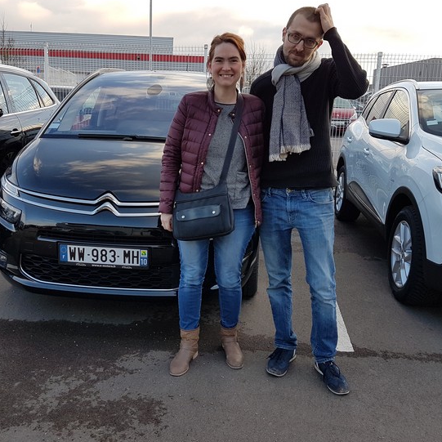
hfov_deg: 48.3
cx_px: 192
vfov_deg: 48.5
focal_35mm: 34
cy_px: 220
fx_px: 491
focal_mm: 4.2
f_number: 1.7
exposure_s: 1/340
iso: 40
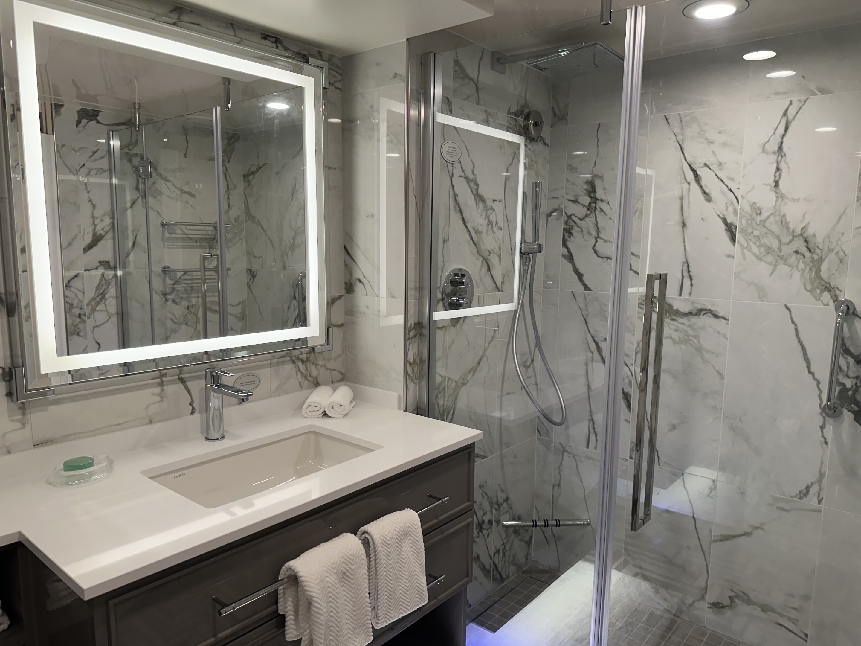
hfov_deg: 71.6
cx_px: 430
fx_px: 597
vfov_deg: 56.8
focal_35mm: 24
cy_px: 323
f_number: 1.78
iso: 200
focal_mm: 6.86
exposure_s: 1/120
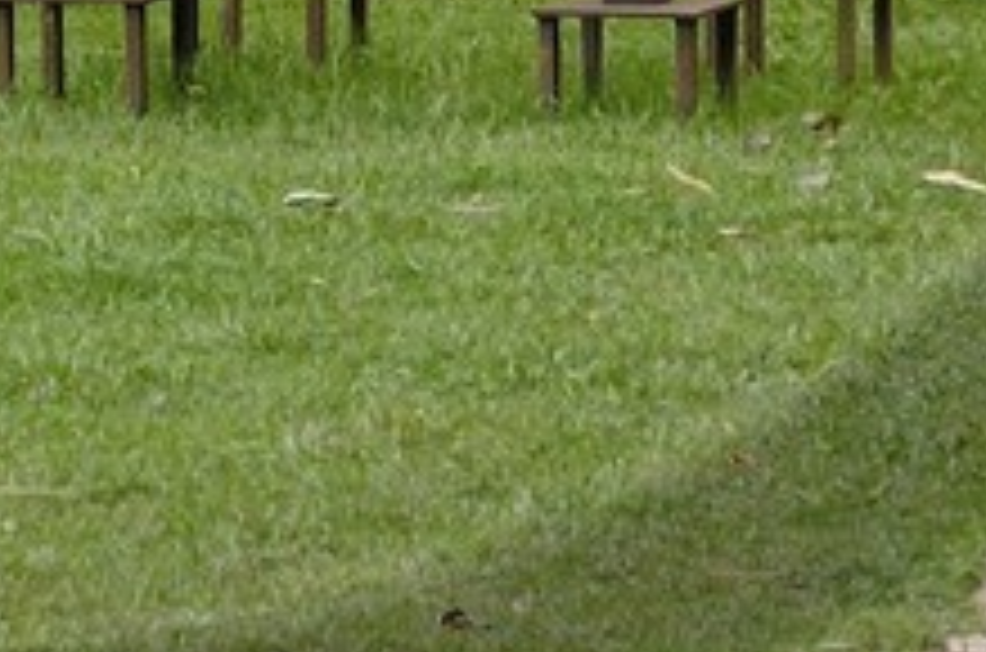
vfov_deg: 2.9
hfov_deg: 4.5
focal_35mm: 461
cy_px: -989
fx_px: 12599
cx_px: -135
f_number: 7.1
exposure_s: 1/10
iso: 100
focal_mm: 42
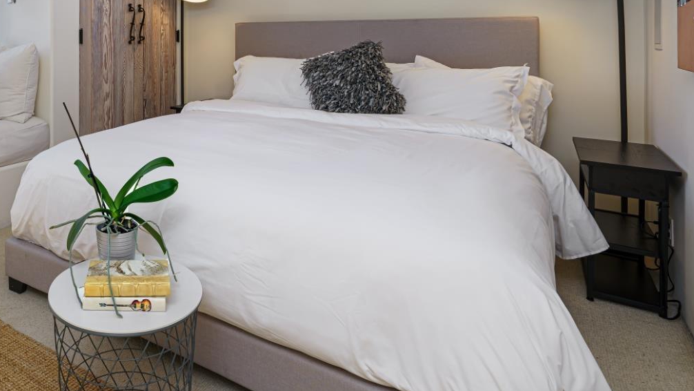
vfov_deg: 38.7
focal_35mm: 28
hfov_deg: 62.6
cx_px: 146
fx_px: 515
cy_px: 40
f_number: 7.1
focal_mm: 14
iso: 100
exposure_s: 1/30
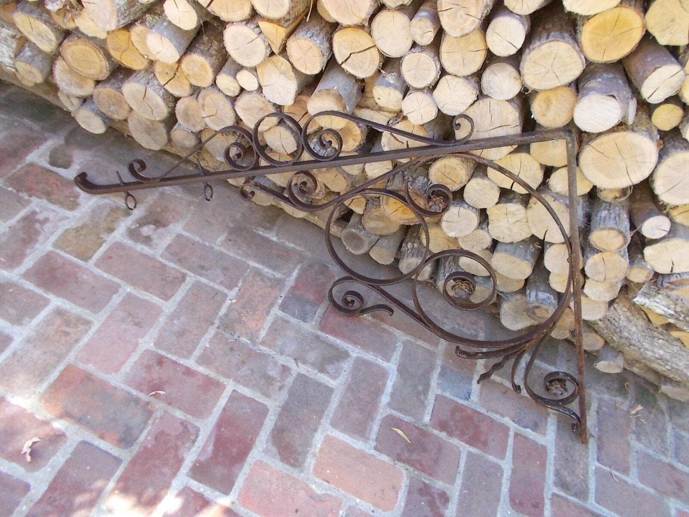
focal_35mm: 26
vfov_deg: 53.1
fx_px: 518
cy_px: 258
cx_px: 344
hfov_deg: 67.3
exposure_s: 1/40
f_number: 3.2
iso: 80
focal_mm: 4.6
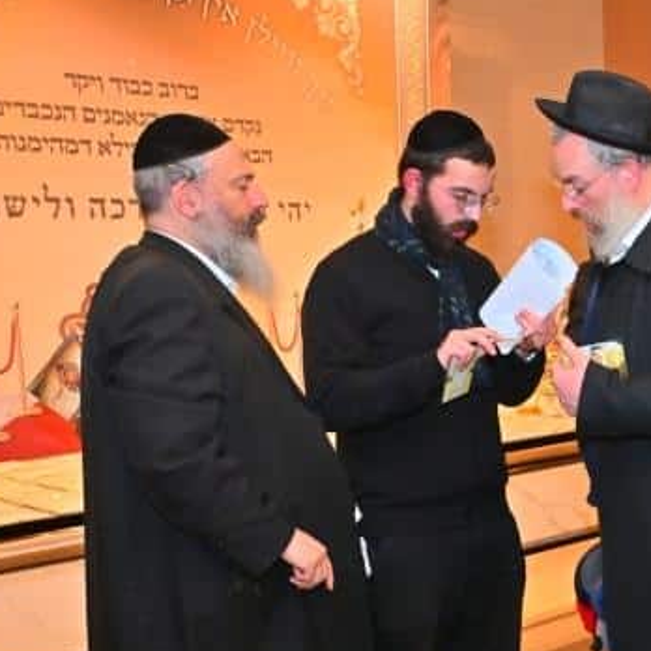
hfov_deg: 26.6
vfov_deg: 28.4
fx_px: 1277
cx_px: 692
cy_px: 442
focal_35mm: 60
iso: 1000
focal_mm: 24
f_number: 4
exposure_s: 1/200
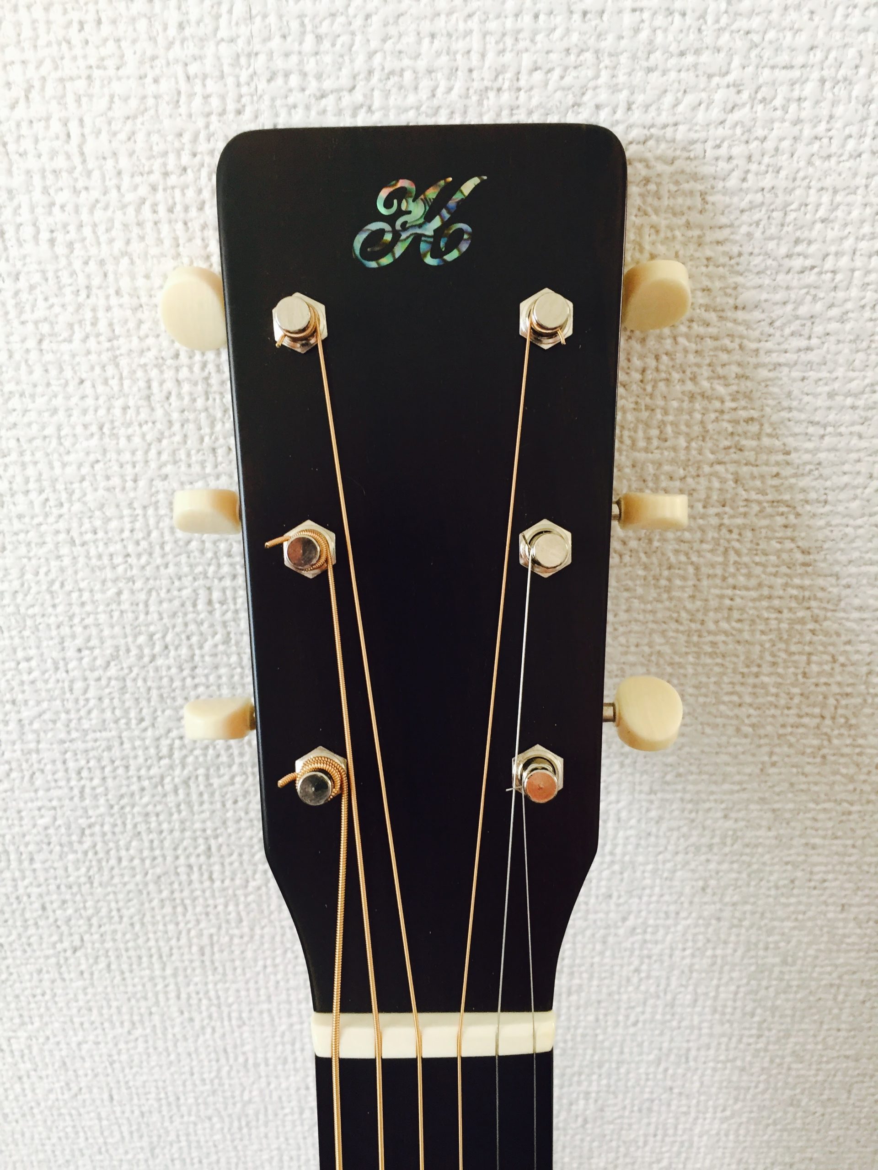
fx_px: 981
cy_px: 585
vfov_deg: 61.7
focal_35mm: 29
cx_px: 439
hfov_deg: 48.2
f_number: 2.2
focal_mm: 4.15
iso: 80
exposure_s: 1/30
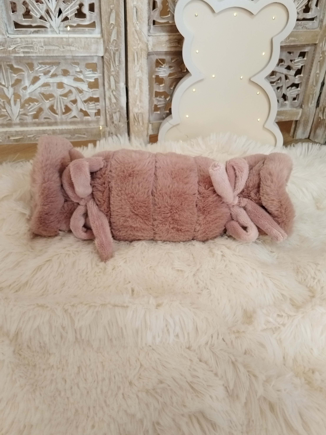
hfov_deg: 46.8
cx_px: 163
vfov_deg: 60.0
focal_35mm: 30
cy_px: 218
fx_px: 377
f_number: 1.9
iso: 640
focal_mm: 4.95
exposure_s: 1/33.3
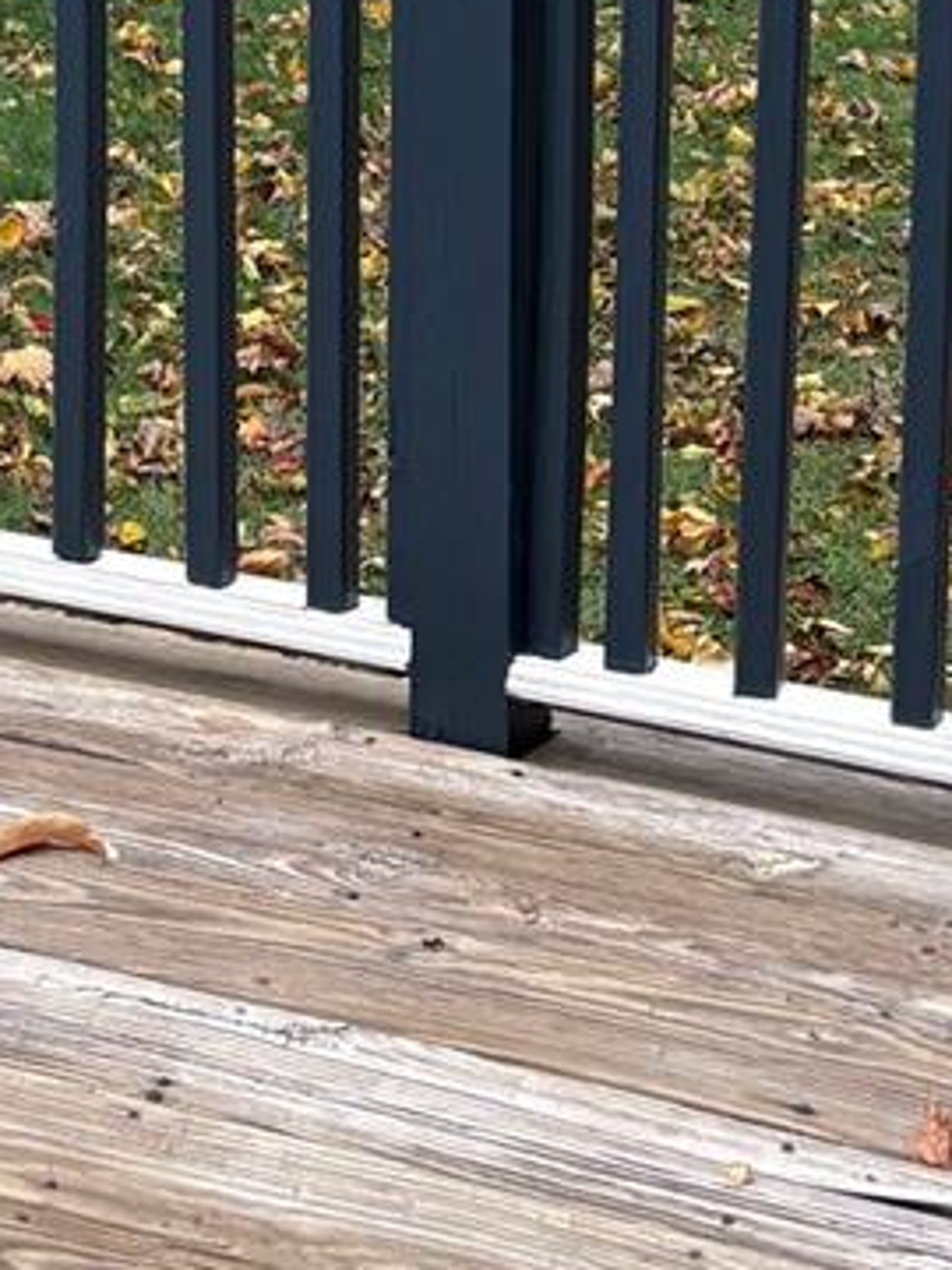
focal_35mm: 111
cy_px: -843
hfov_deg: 13.3
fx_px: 4070
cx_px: 420
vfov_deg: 15.7
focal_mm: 5.96
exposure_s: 1/323
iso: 64
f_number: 1.6
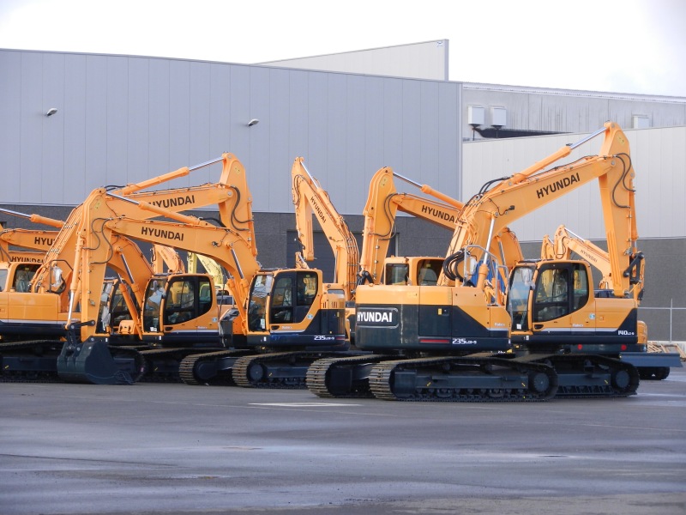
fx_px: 2854
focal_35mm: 144
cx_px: 343
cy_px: 258
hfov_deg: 13.7
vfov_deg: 10.3
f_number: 5.2
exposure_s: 1/200
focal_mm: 25.9
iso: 160
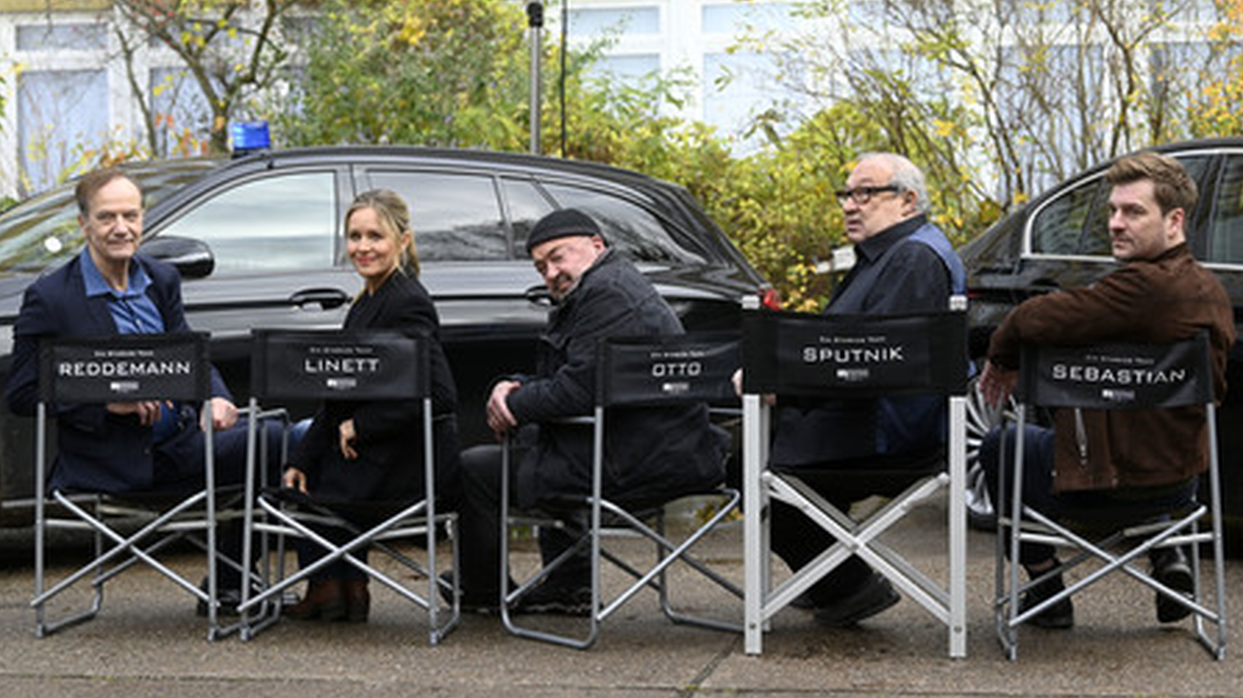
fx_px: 2438
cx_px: 624
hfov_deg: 28.6
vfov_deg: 16.3
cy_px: 292
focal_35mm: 74
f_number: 5
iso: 1250
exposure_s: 1/1000
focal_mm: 70
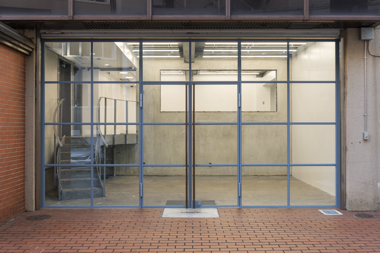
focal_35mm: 38
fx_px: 401
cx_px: 190
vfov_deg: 35.1
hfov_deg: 50.7
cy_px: 126
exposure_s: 1/160
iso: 1250
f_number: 6.3
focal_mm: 38
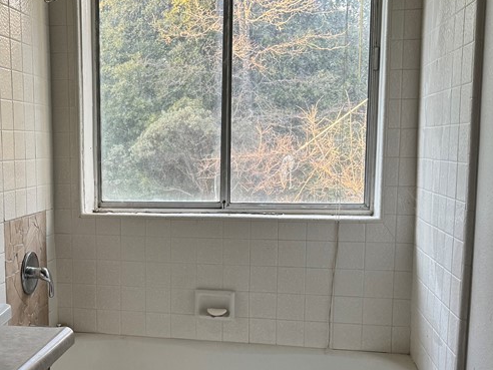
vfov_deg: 29.0
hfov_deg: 37.3
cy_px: 227
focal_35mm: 50
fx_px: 712
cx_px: 126
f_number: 1.78
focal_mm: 6.86
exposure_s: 1/106
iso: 200
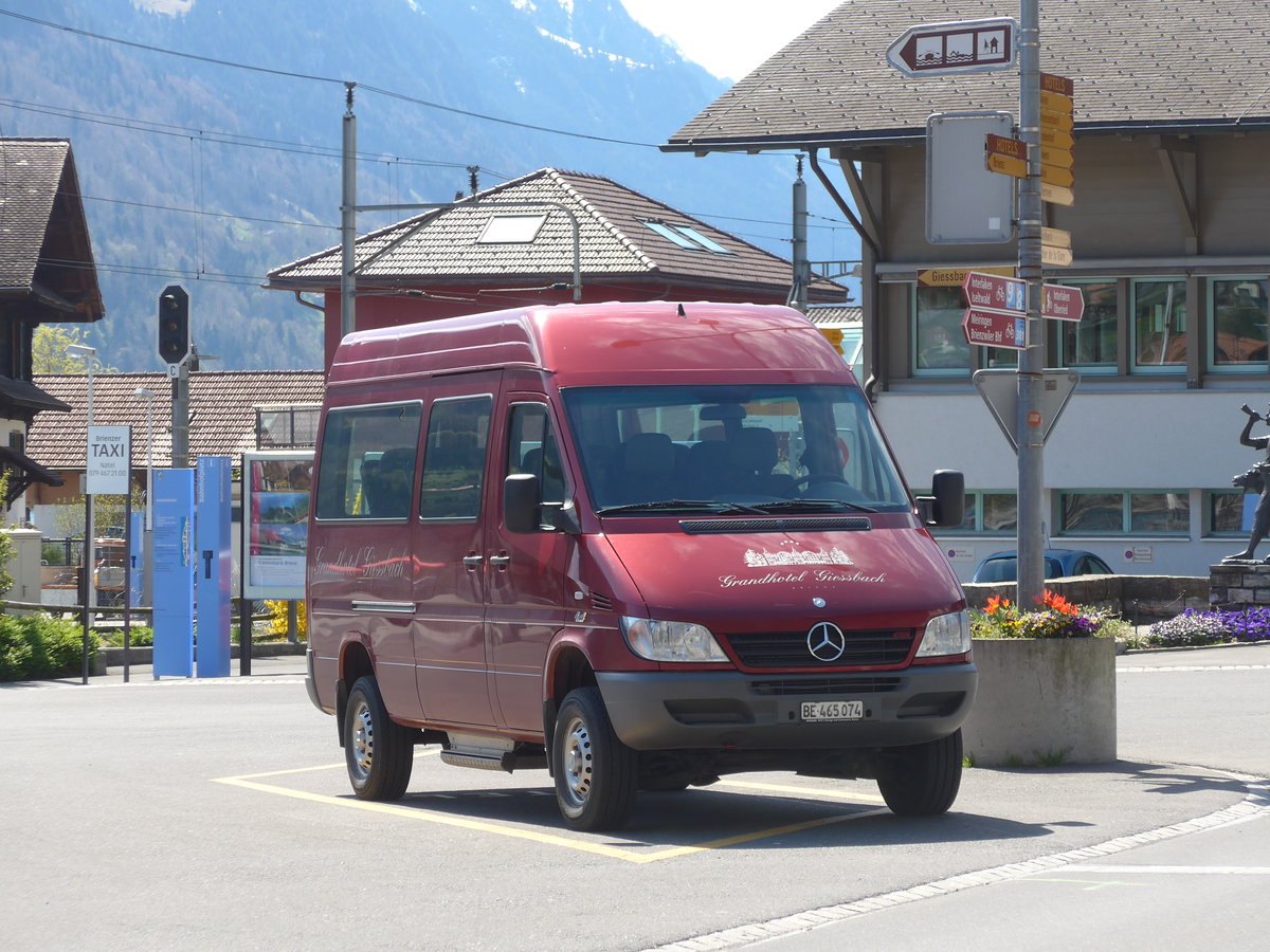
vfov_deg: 11.2
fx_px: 4843
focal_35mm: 132
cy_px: 476
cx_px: 635
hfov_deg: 14.9
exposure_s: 1/200
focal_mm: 25.7
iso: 80
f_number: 5.3
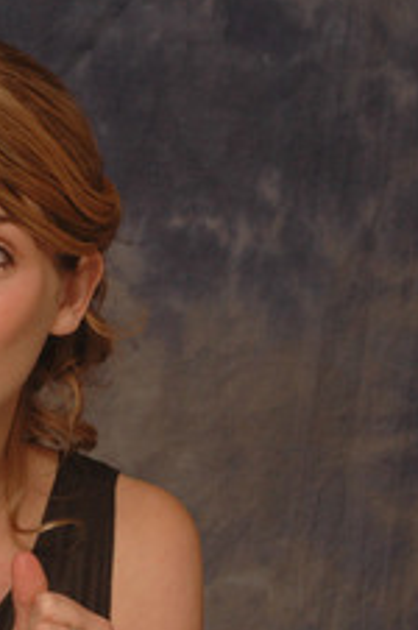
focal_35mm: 244
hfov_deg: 5.6
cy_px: 407
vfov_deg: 8.4
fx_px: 4262
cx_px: 111
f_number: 11
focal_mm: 92
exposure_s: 1/320
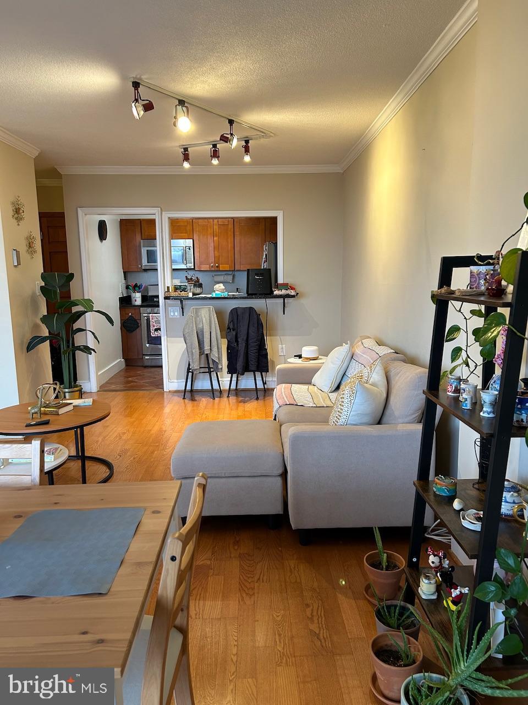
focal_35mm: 26
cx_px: 264
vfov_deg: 67.3
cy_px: 352
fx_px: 529
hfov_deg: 53.1
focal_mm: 5.7
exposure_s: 1/60
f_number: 1.5
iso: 160
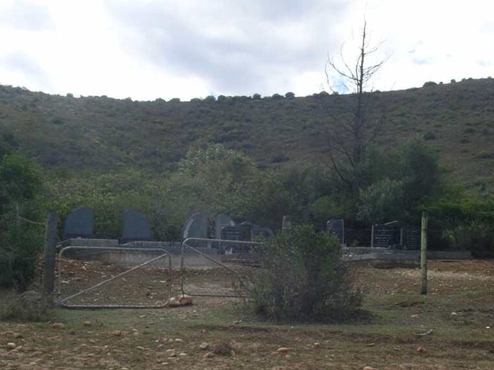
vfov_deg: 23.2
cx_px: 270
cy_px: 229
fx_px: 899
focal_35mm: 63
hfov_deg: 30.7
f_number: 7.1
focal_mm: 6.3
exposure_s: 1/125
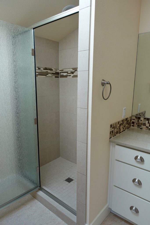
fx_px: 150
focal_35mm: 24
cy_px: 112
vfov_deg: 73.7
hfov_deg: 53.1
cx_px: 75
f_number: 2.8
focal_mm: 8.8
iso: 125
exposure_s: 1/80
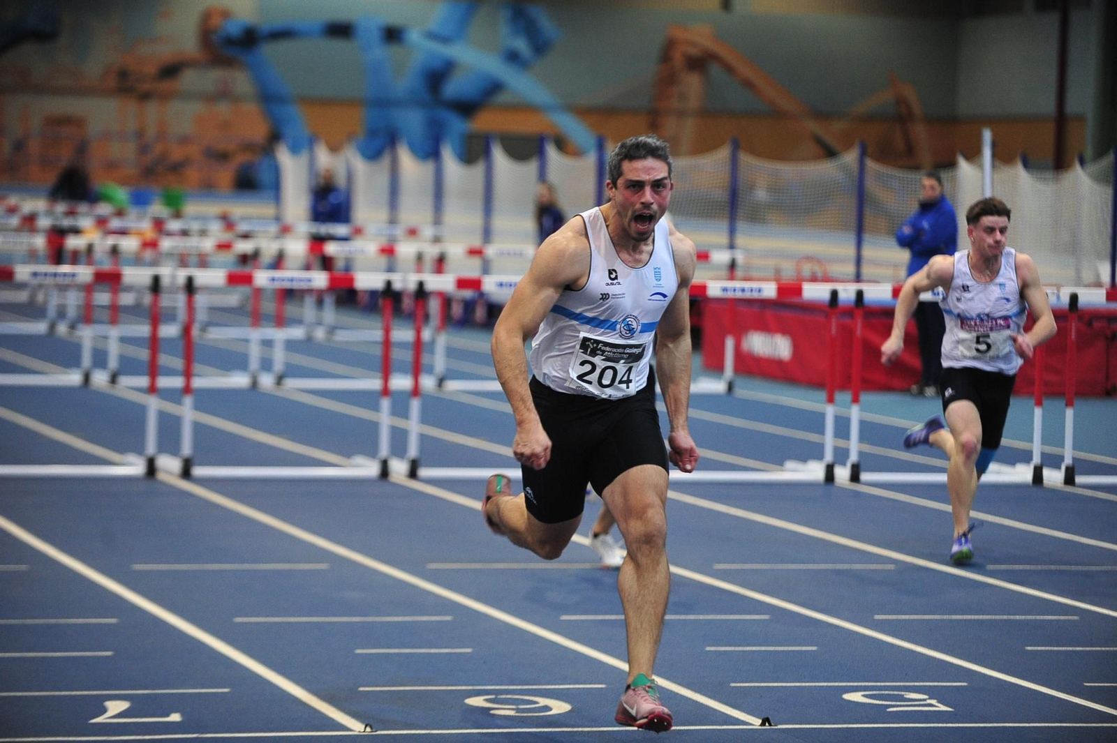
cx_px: 558
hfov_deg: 15.2
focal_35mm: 135
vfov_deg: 10.1
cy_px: 372
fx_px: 4186
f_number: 2.8
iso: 3200
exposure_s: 1/500
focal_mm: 135
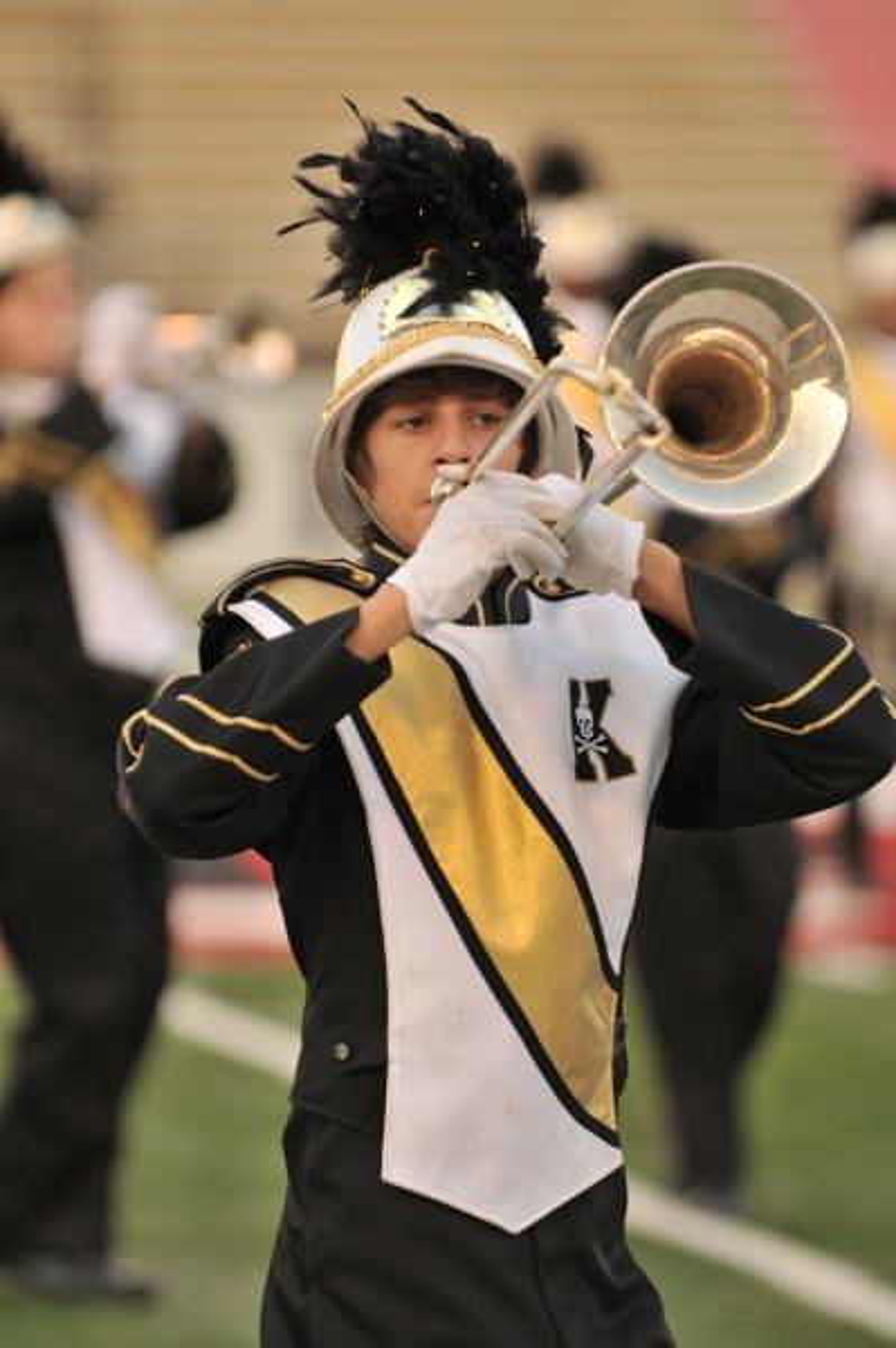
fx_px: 11219
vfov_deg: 6.9
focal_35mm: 300
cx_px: 448
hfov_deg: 4.6
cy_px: 674
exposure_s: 1/500
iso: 200
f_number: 2.8
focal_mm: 200
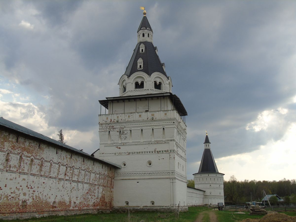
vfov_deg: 36.0
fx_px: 342
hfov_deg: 46.8
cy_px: 111
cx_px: 148
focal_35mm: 40
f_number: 3.9
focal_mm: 7.1
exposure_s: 1/640
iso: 80
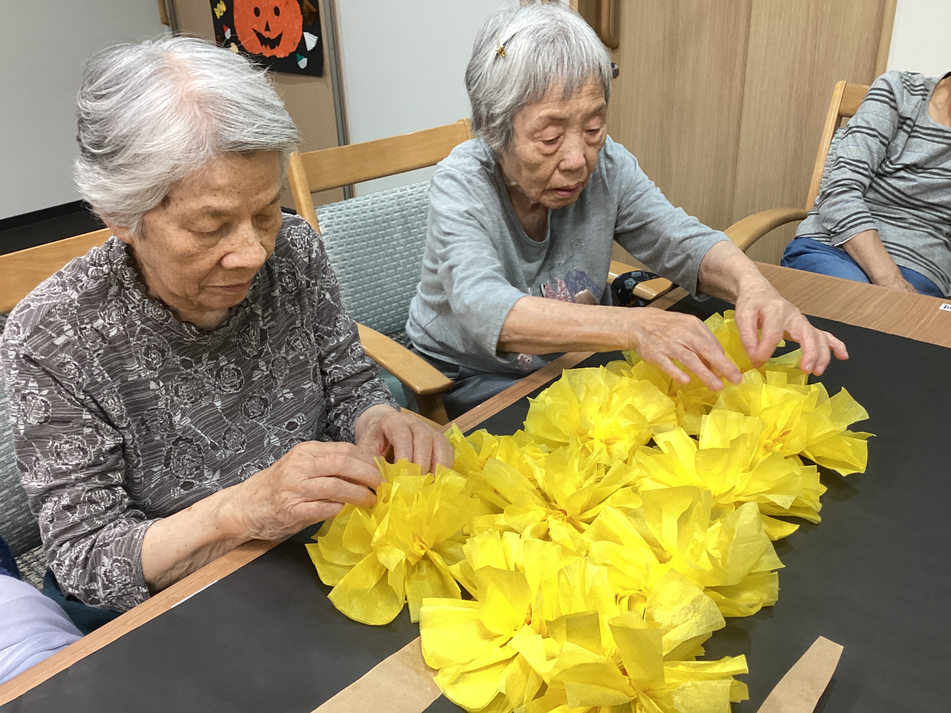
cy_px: 356
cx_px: 476
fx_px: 852
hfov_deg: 58.4
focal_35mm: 31
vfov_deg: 45.4
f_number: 2.4
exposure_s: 1/50
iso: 125
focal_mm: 3.3
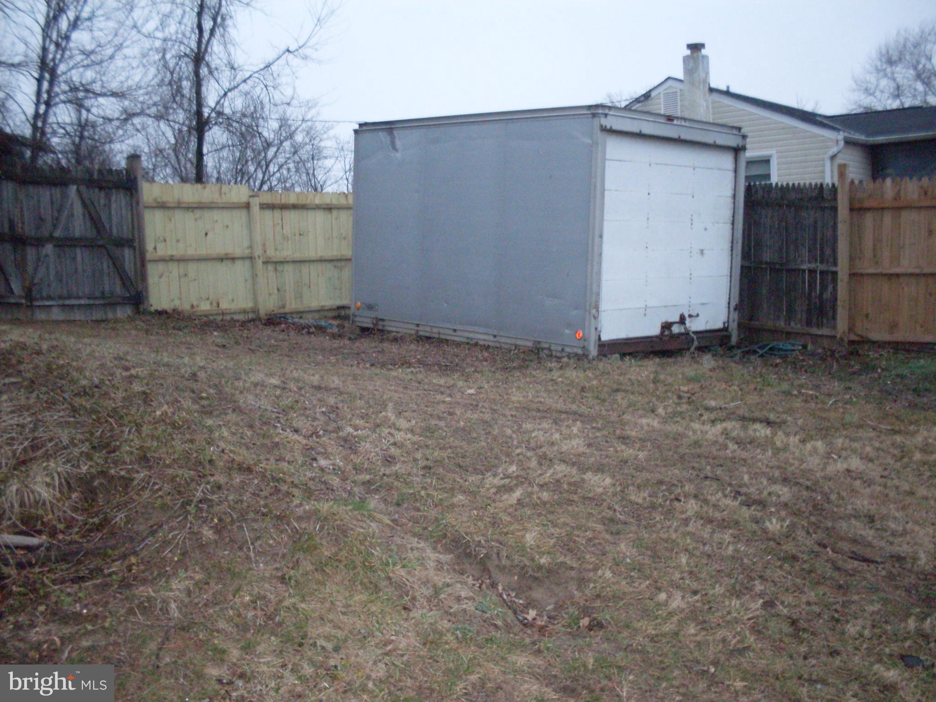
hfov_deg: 49.0
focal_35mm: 38
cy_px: 351
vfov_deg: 37.7
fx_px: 1028
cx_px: 468
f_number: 2.8
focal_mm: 6.3
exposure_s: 1/45
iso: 240
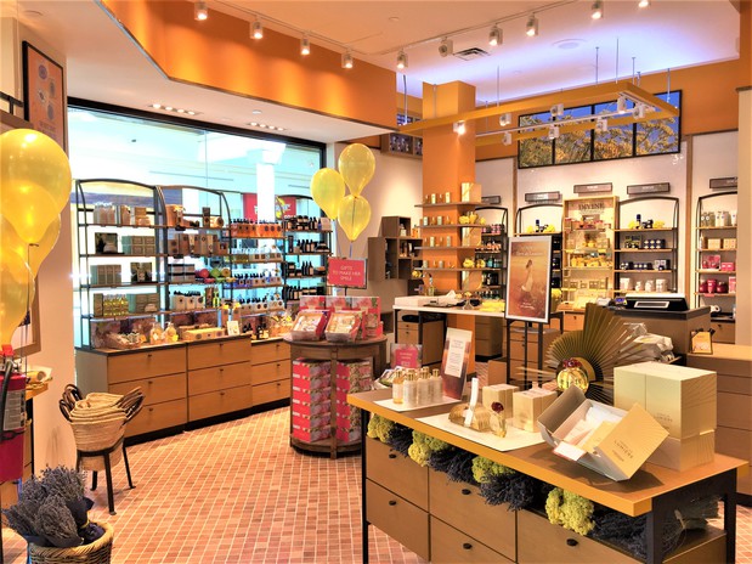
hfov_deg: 61.7
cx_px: 376
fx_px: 630
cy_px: 282
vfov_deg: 48.2
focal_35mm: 29
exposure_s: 1/60
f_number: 2.2
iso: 40
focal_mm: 4.15
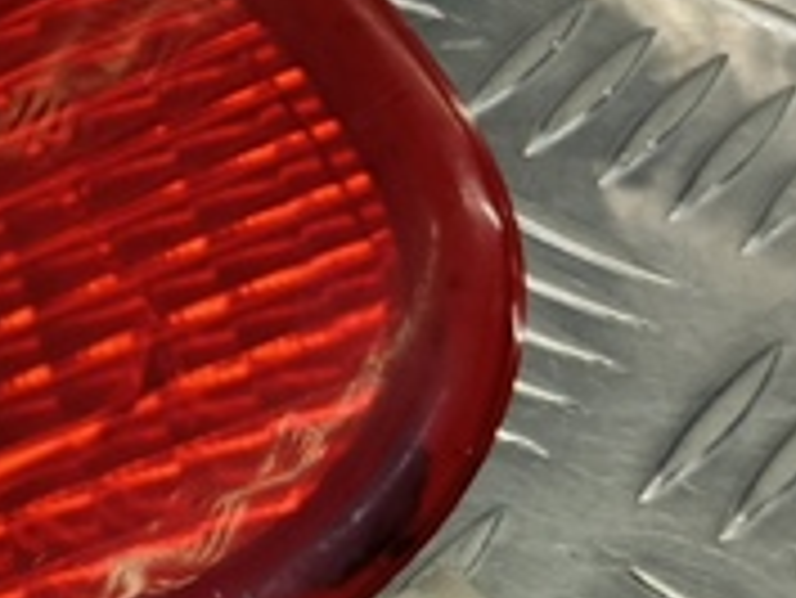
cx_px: -818
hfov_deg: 12.8
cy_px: 108
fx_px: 3060
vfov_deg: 11.1
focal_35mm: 133
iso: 95
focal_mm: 4.11
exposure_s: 1/33.3
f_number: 1.6
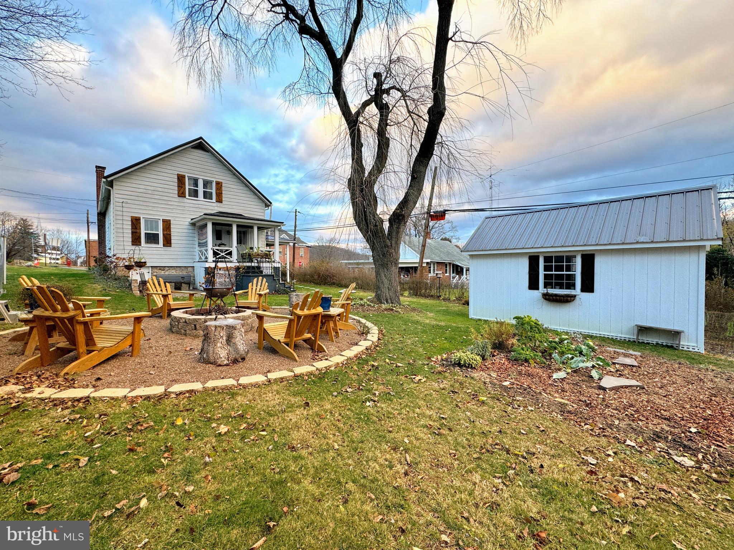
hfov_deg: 102.1
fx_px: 297
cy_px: 275
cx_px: 367
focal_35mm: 14
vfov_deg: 85.7
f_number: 2.2
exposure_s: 1/99
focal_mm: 2.22
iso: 64
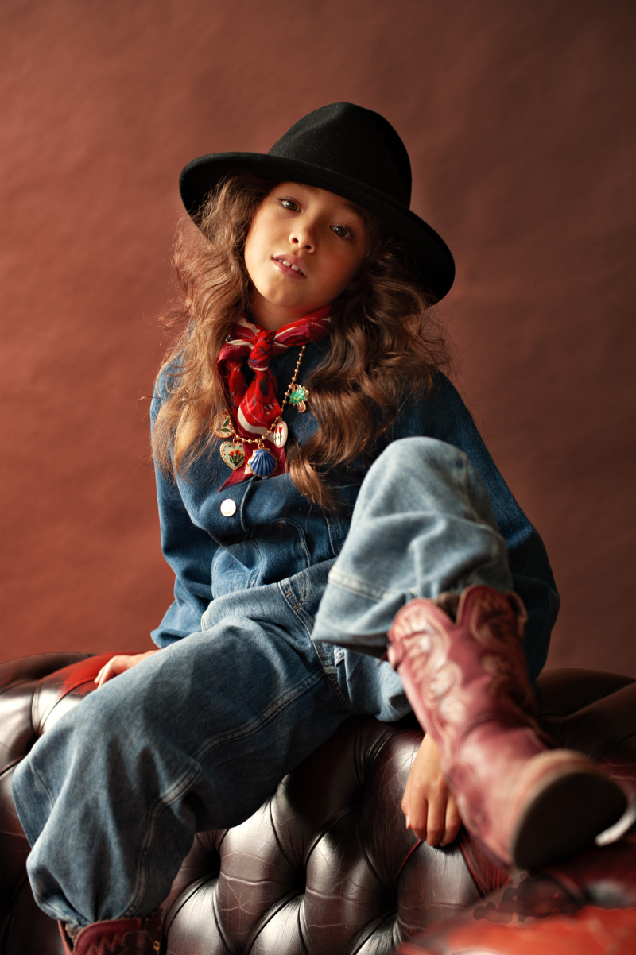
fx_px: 1326
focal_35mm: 50
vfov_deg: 39.6
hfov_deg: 27.0
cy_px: 478
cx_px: 318
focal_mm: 50
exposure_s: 1/125
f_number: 3.5
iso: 640
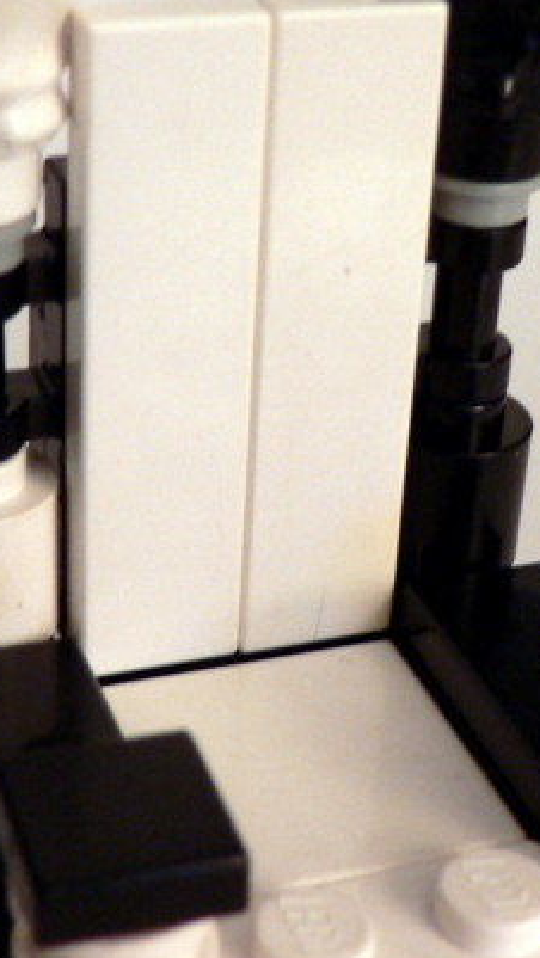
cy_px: 413
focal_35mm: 76
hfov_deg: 15.9
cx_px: 260
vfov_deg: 27.8
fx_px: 1932
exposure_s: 1/4
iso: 100
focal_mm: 4.6
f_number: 2.8
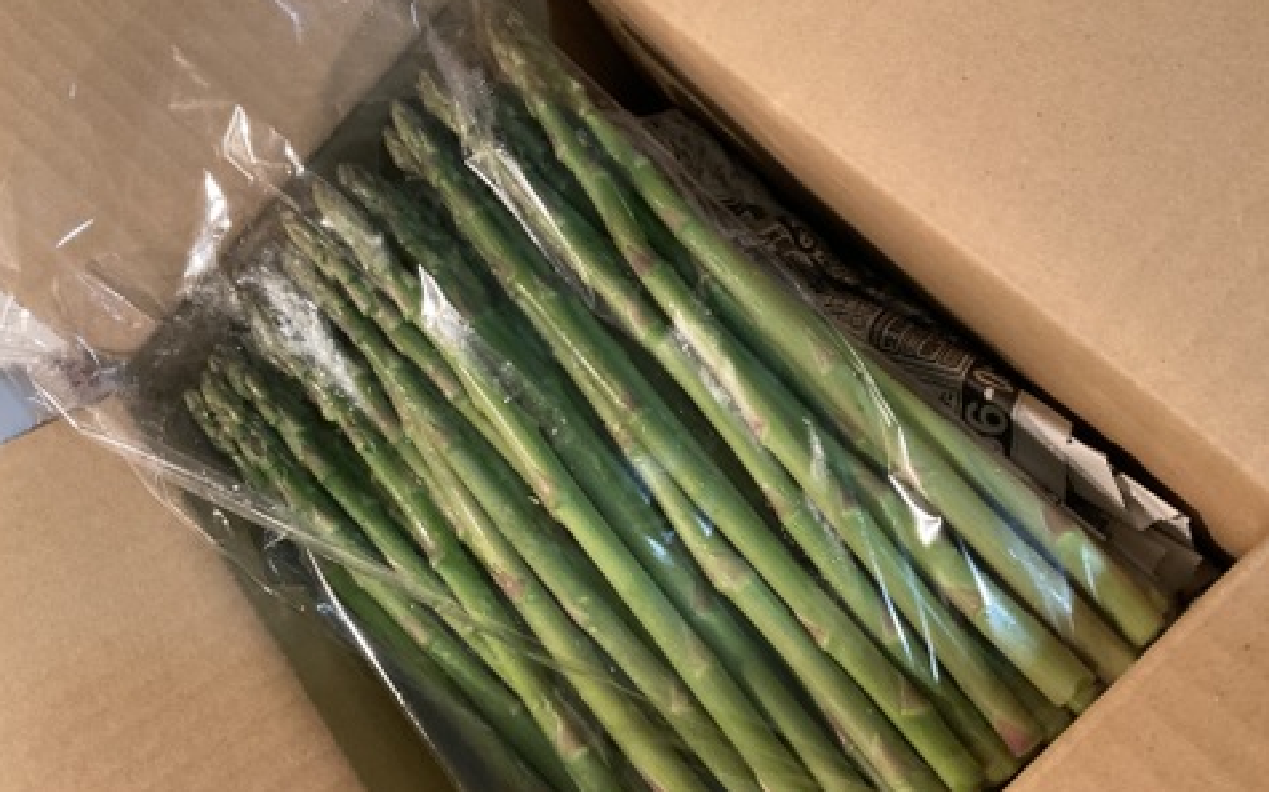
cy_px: 456
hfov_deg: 61.3
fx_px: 1072
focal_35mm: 31
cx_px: 632
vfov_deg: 40.5
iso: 500
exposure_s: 1/30
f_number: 1.8
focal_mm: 3
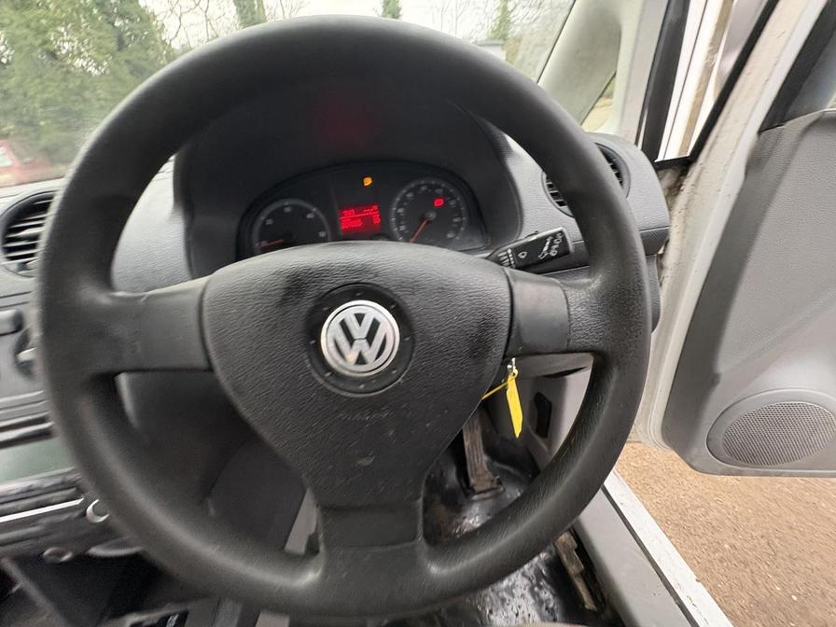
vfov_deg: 85.7
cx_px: 418
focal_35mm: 14
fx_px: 338
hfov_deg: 102.1
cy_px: 314
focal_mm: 2.22
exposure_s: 1/60
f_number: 2.2
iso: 320
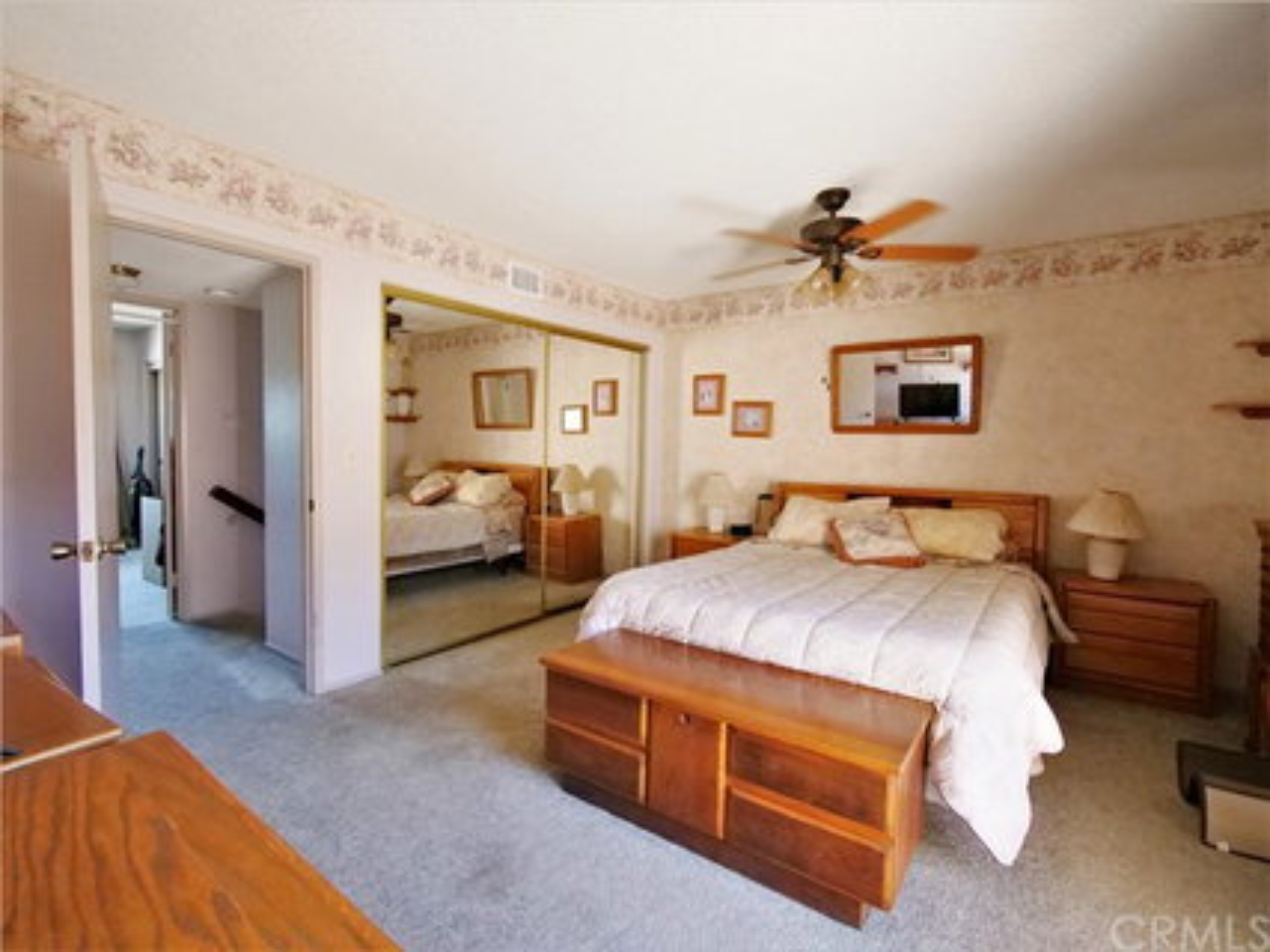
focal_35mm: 16
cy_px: 476
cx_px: 635
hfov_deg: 94.5
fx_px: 587
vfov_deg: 78.1
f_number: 4
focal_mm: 8
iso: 1600
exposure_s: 1/60
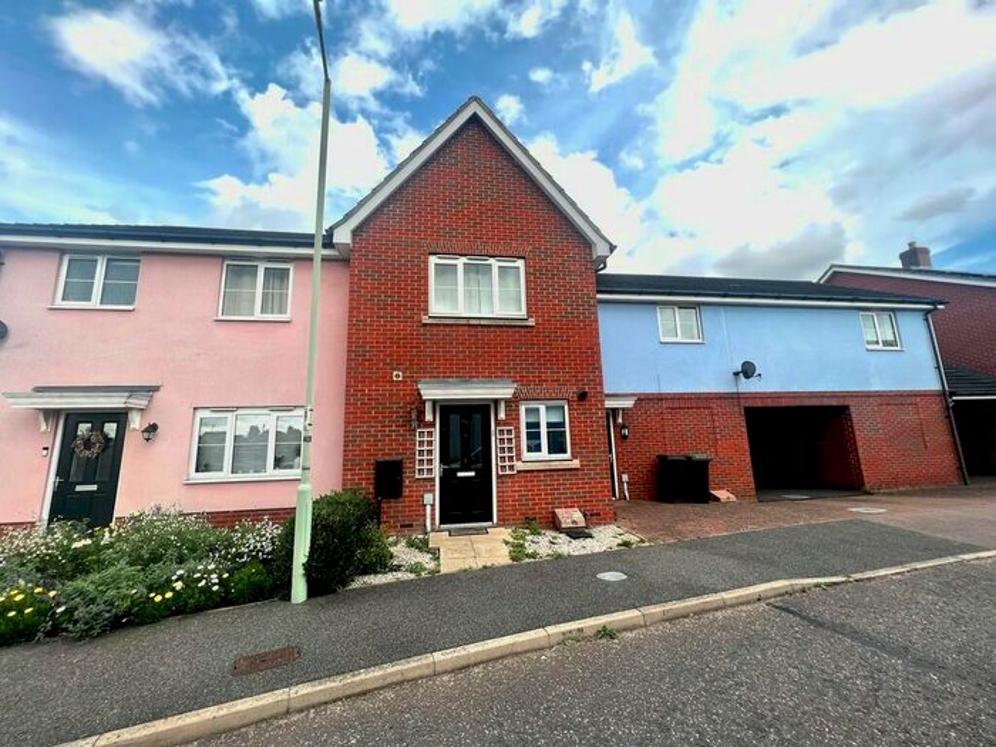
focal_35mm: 13
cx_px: 498
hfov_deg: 106.2
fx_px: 374
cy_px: 374
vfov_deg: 89.9
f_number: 1.8
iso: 32
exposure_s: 1/483
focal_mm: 1.57
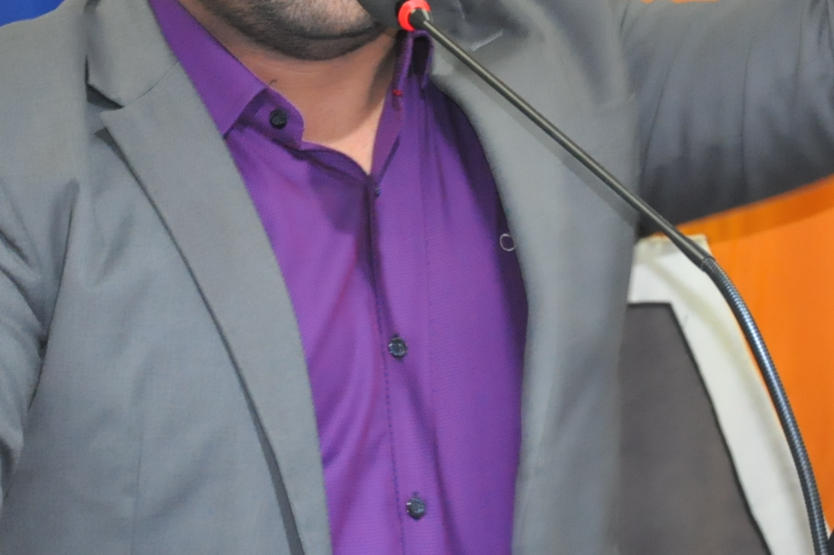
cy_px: 135
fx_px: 6087
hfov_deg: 7.8
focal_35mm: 263
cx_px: 371
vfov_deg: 5.2
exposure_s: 1/60
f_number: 5.3
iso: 2000
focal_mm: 80
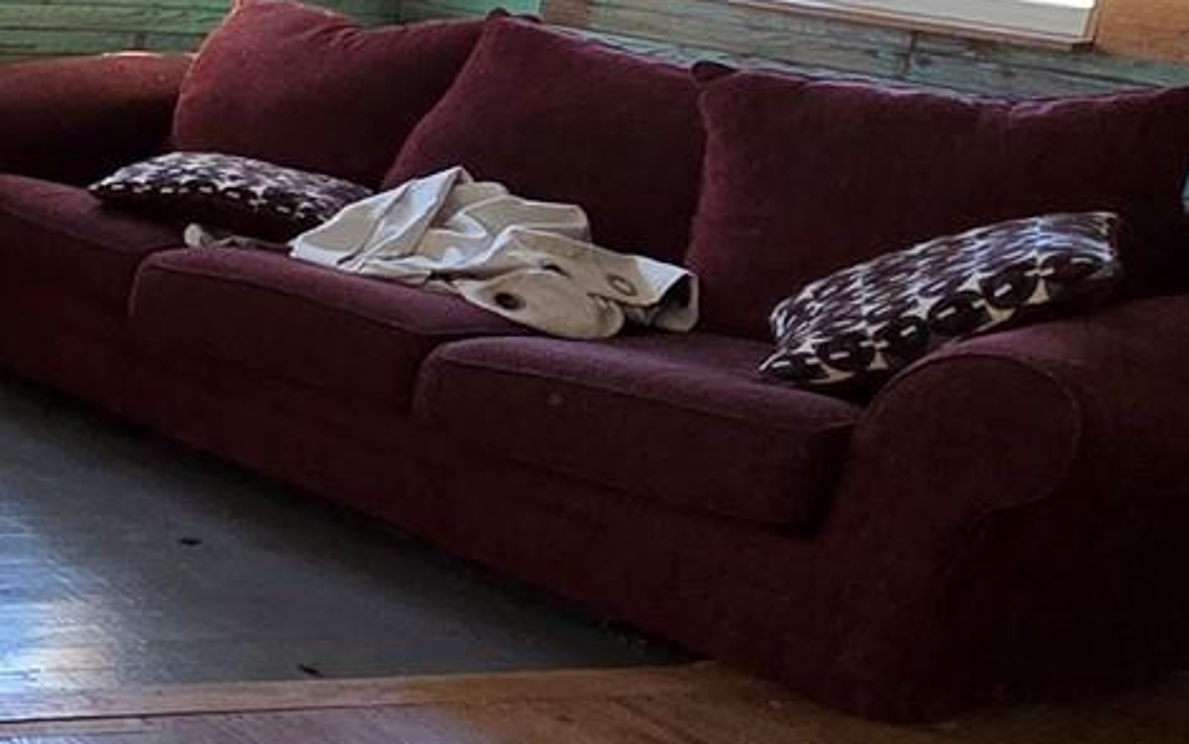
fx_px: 1945
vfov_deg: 21.6
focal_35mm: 60
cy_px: 276
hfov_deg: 22.5
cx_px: -870
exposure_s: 1/60
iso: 250
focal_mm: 2.2
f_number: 2.2
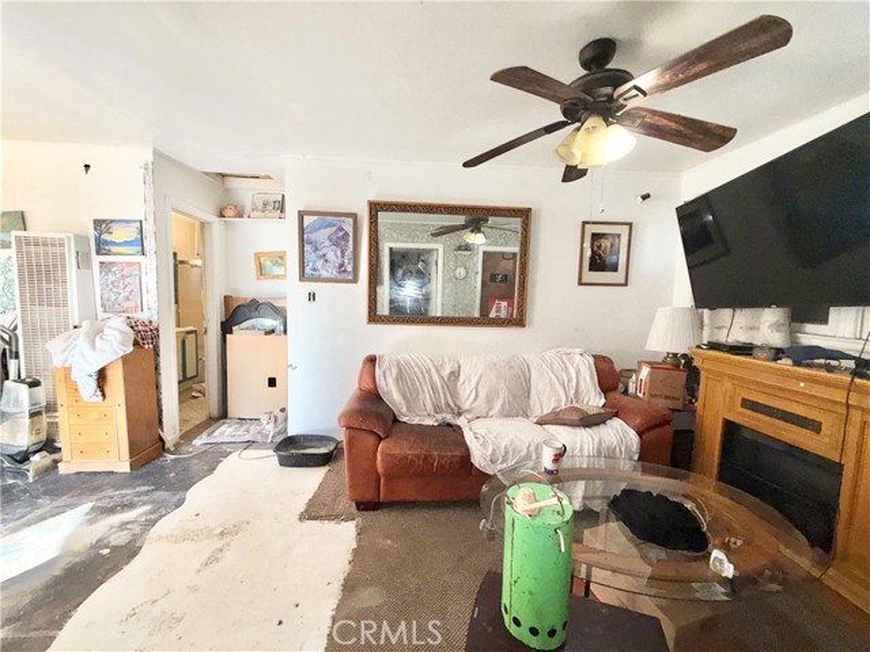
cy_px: 326
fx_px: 352
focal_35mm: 14
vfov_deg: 85.7
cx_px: 435
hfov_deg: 102.1
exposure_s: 1/122
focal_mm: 2.22
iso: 64
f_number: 2.2
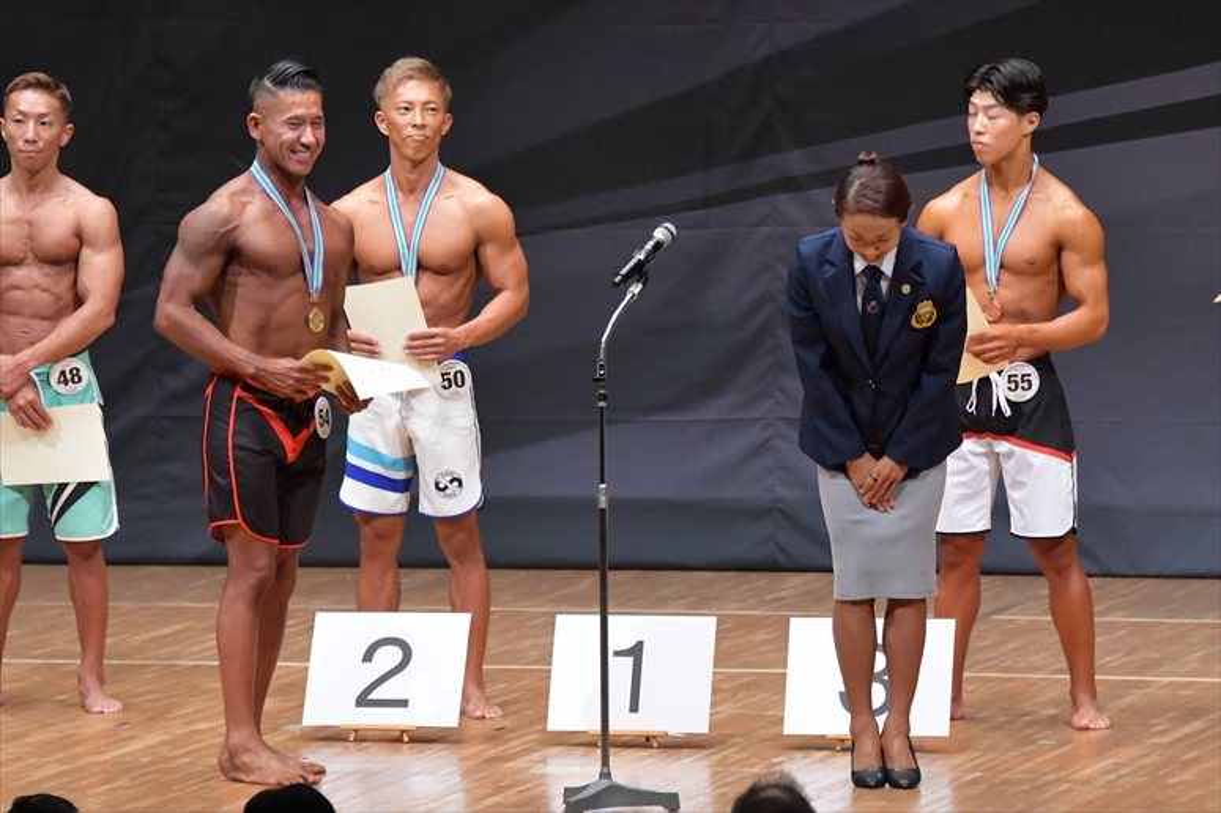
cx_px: 610
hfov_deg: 7.6
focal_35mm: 270
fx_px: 9153
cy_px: 406
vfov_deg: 5.1
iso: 8000
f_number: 5.6
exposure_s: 1/400
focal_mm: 180
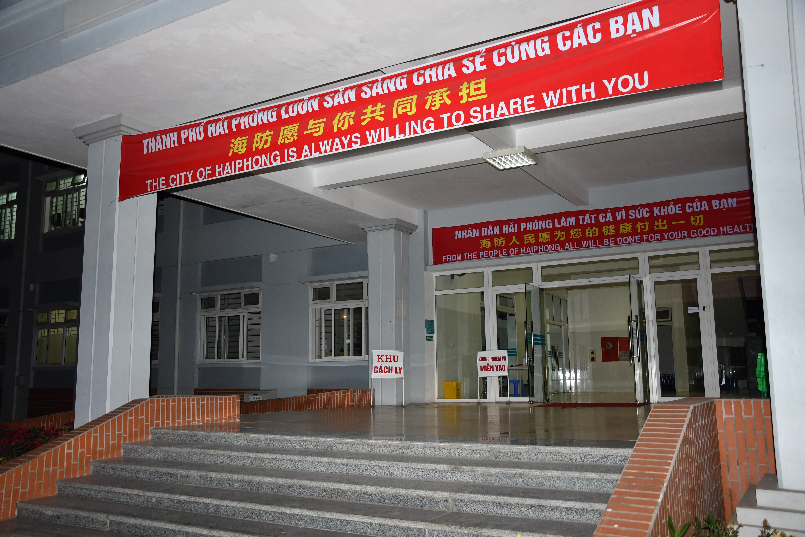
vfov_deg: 41.7
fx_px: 704
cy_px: 268
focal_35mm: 32
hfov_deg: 59.5
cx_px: 402
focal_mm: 21
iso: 640
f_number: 4.5
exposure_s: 1/200
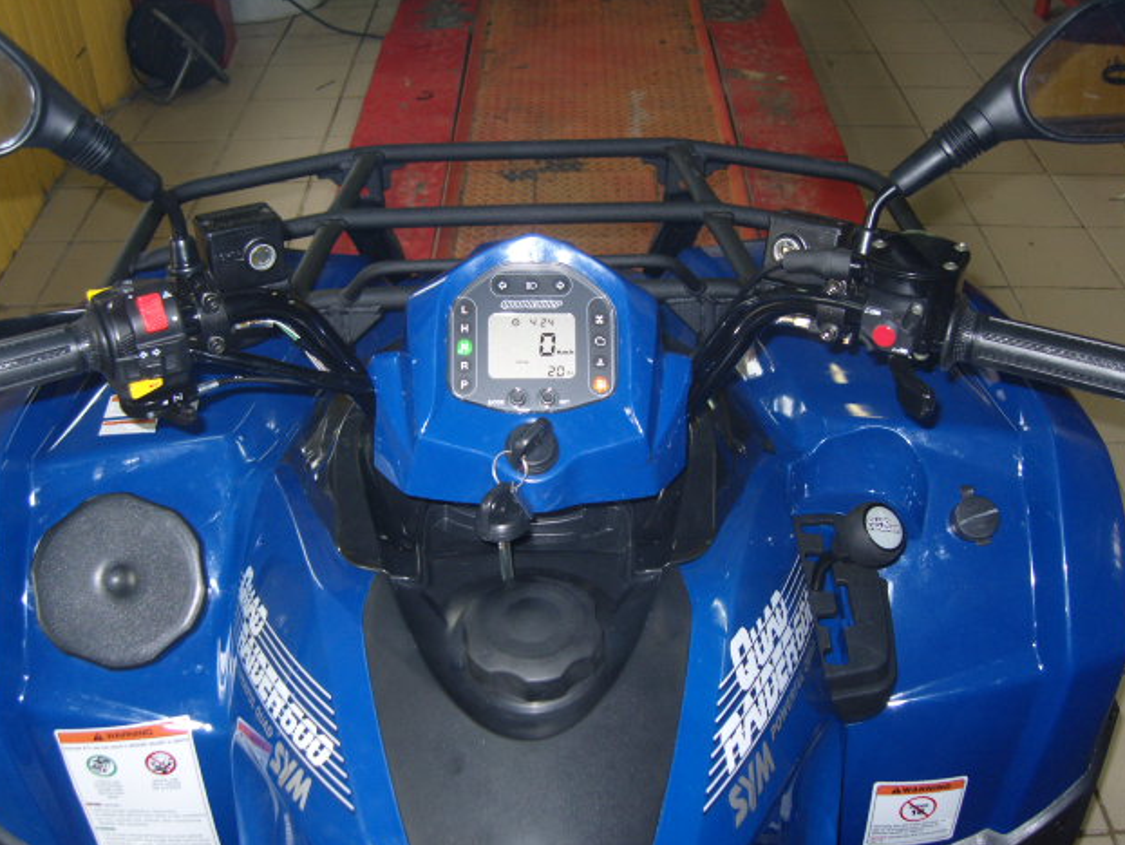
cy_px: 431
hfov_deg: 51.3
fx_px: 1170
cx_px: 559
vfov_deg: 39.7
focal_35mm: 36
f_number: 2.8
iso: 100
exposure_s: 1/30
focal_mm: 7.4
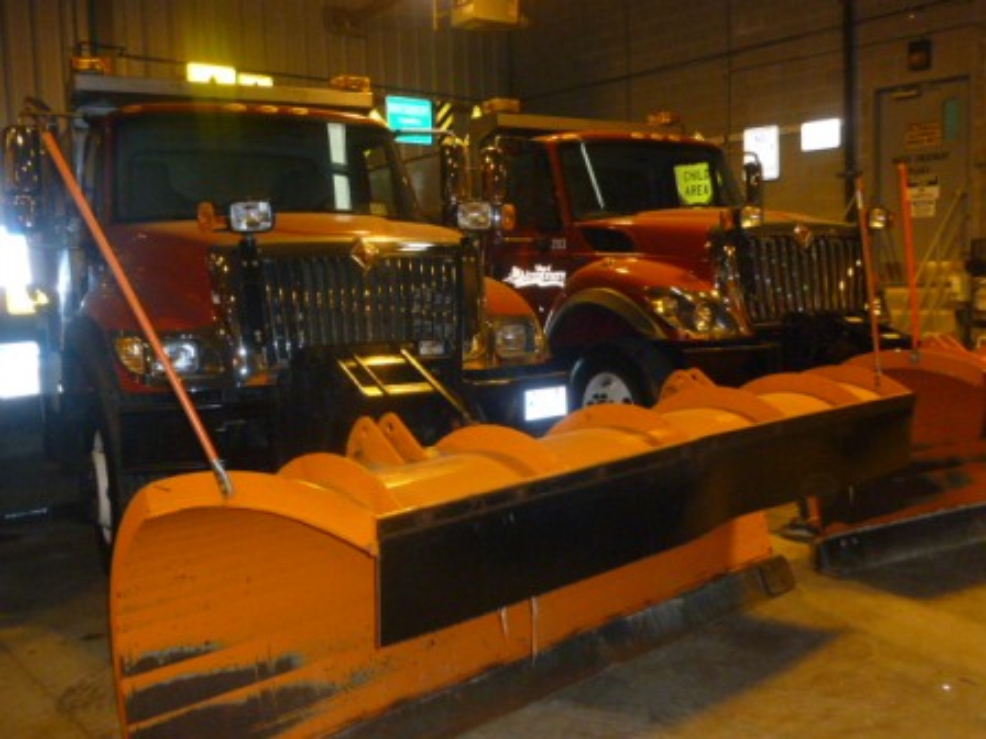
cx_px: 493
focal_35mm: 32
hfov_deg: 56.8
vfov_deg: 44.2
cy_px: 370
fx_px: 911
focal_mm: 5.7
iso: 400
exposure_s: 1/60
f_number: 3.5
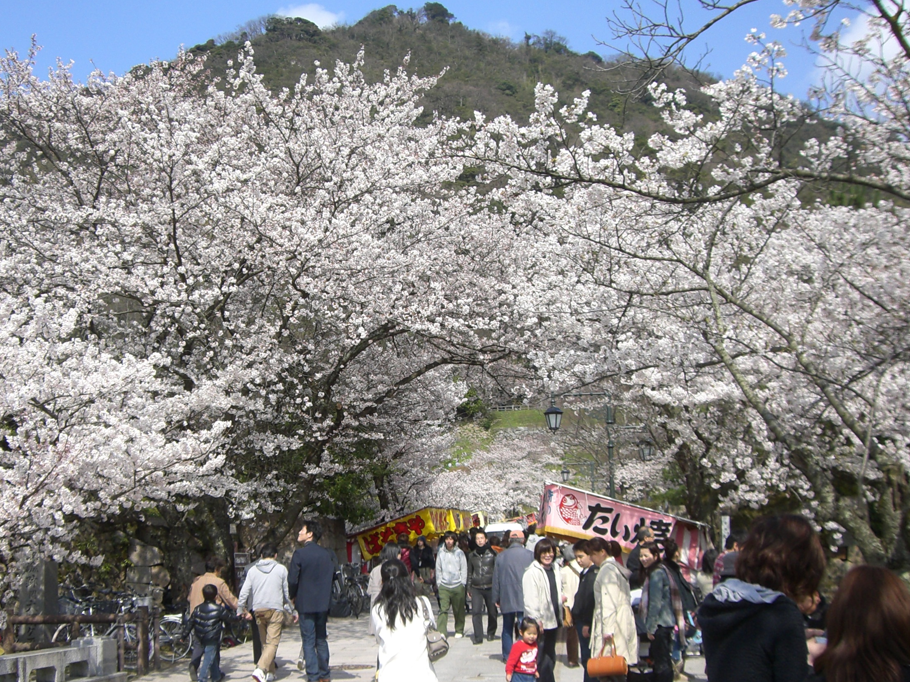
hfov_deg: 42.8
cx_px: 390
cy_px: 373
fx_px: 1157
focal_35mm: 44
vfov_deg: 32.8
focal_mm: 6.2
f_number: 4.3
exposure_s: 1/400
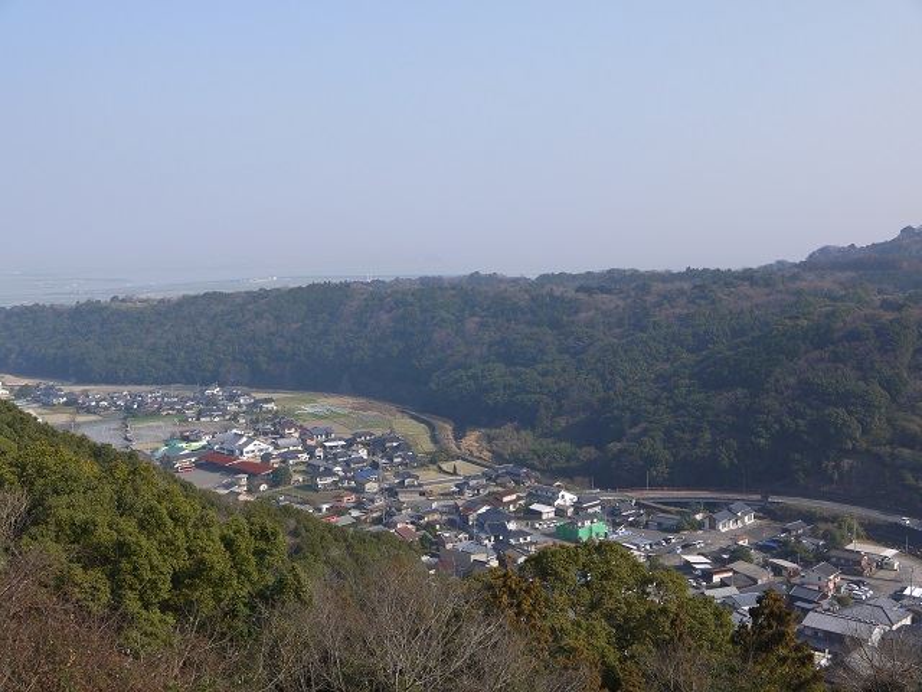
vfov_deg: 32.9
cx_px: 461
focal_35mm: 44
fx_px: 1172
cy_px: 346
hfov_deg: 42.9
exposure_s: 1/320
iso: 160
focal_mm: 22
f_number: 8
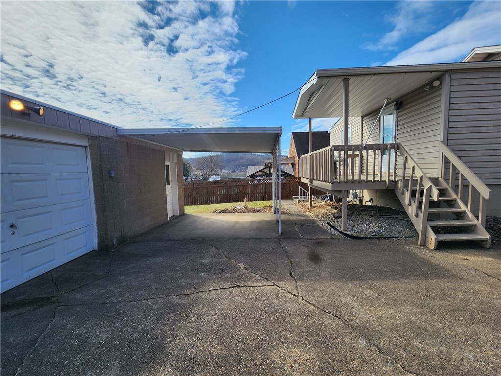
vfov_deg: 89.9
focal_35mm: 13
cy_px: 188
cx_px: 250
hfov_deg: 106.2
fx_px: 188
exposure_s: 1/2066
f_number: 2.2
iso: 50
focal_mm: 2.2
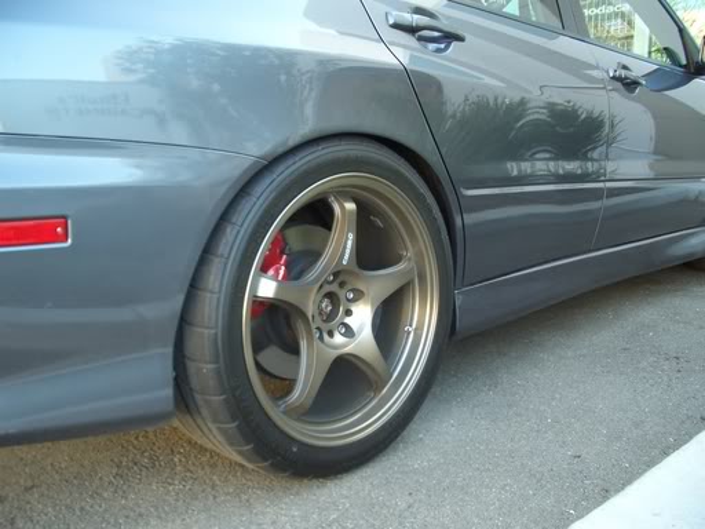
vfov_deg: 40.7
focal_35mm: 35
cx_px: 352
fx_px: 713
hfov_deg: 52.6
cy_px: 264
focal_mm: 5.8
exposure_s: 1/80
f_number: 2.6
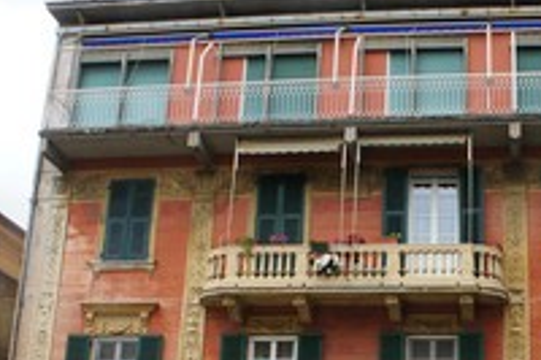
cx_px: 425
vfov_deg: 21.5
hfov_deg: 31.6
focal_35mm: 62
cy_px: 300
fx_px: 931
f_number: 11
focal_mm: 18
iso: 500
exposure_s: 1/125
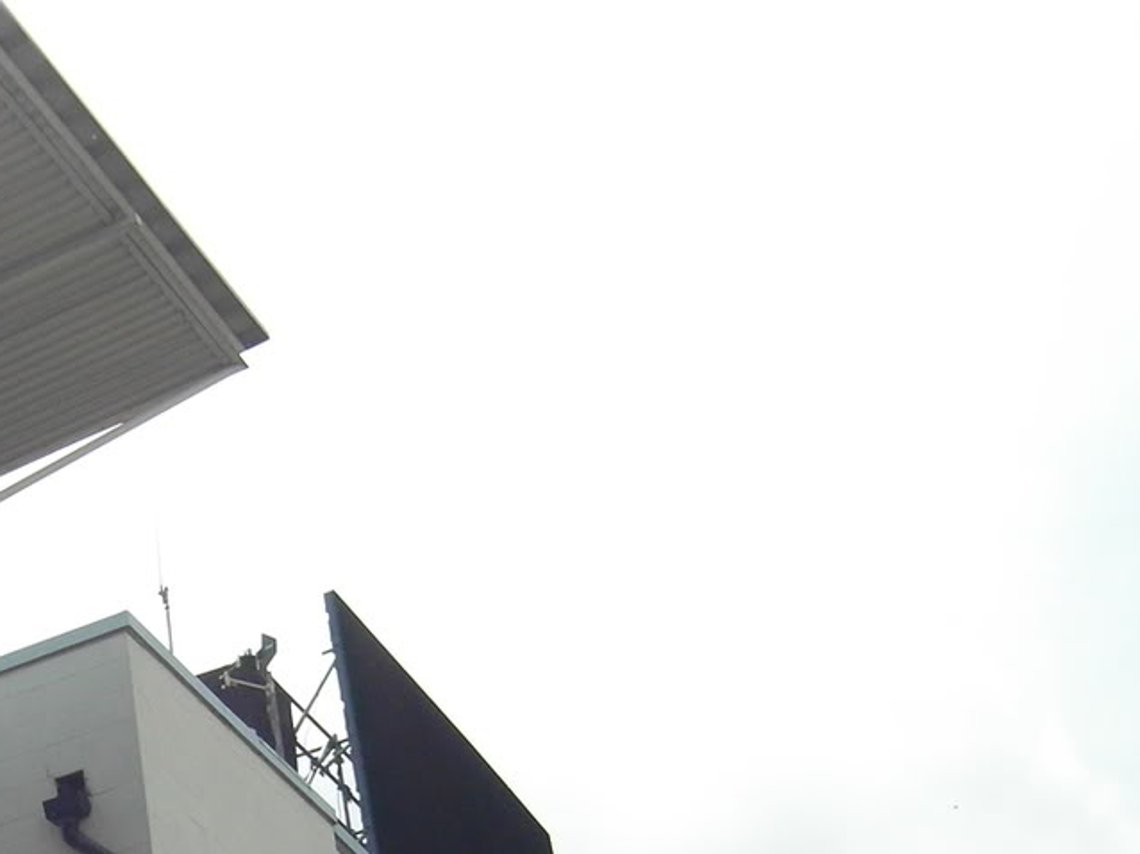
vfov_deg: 17.4
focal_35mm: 81
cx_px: -120
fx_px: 2667
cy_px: 1006
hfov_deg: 22.7
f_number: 7.3
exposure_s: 1/400
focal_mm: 6
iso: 80
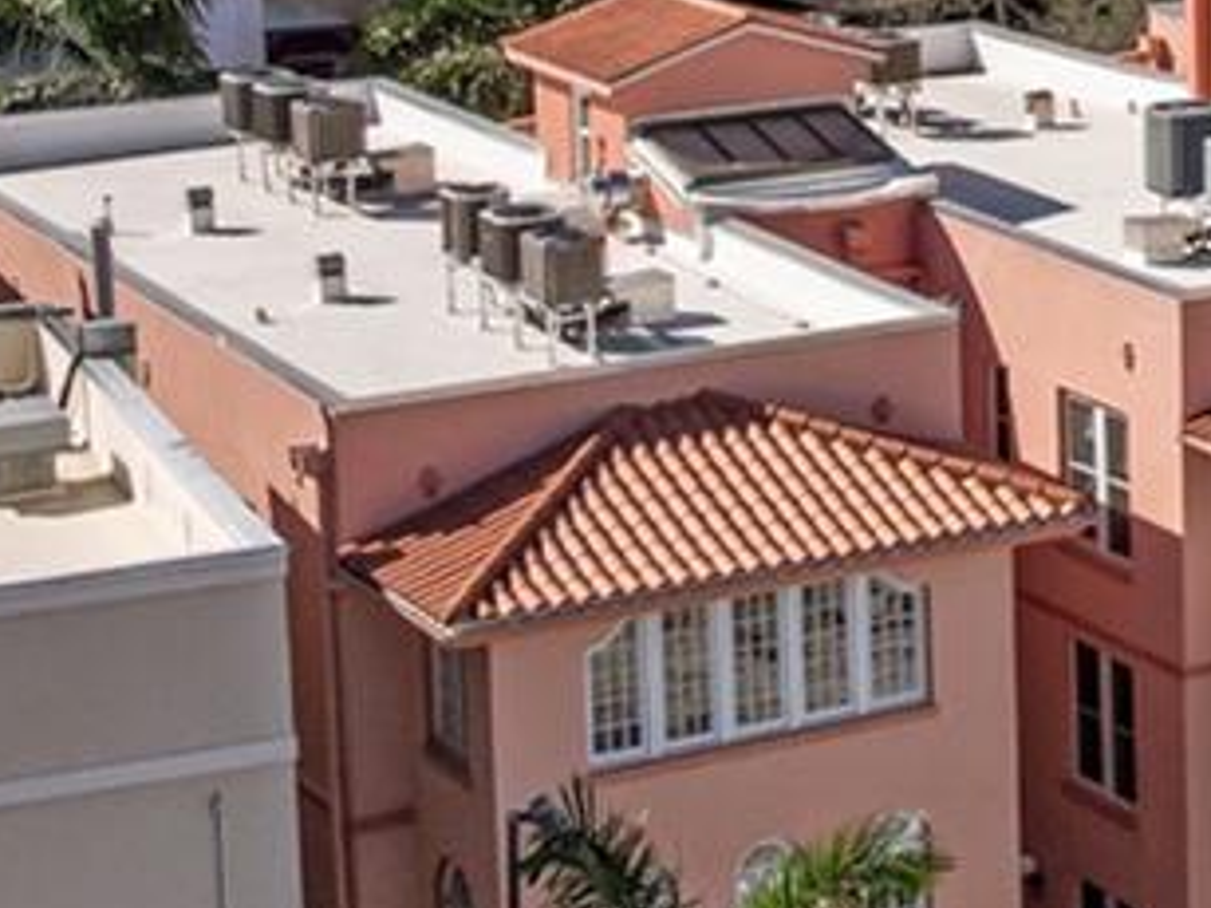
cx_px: 2039
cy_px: -113
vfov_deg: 11.7
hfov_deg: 14.3
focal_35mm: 125
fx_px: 4371
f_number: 2.8
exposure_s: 1/200
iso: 100
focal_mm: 12.29
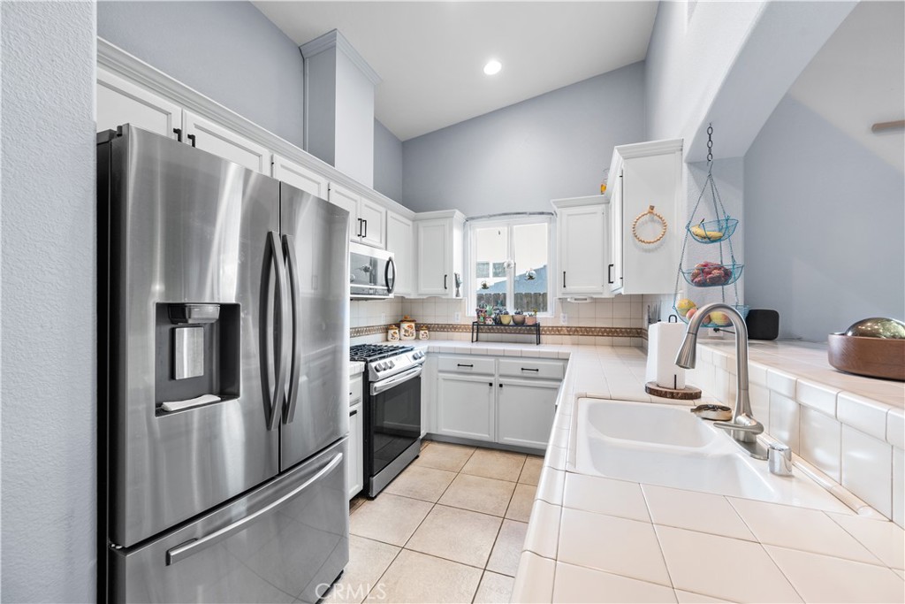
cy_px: 302
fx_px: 352
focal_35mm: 14
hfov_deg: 104.2
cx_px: 452
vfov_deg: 81.2
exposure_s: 1/2
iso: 100
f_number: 8
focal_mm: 14
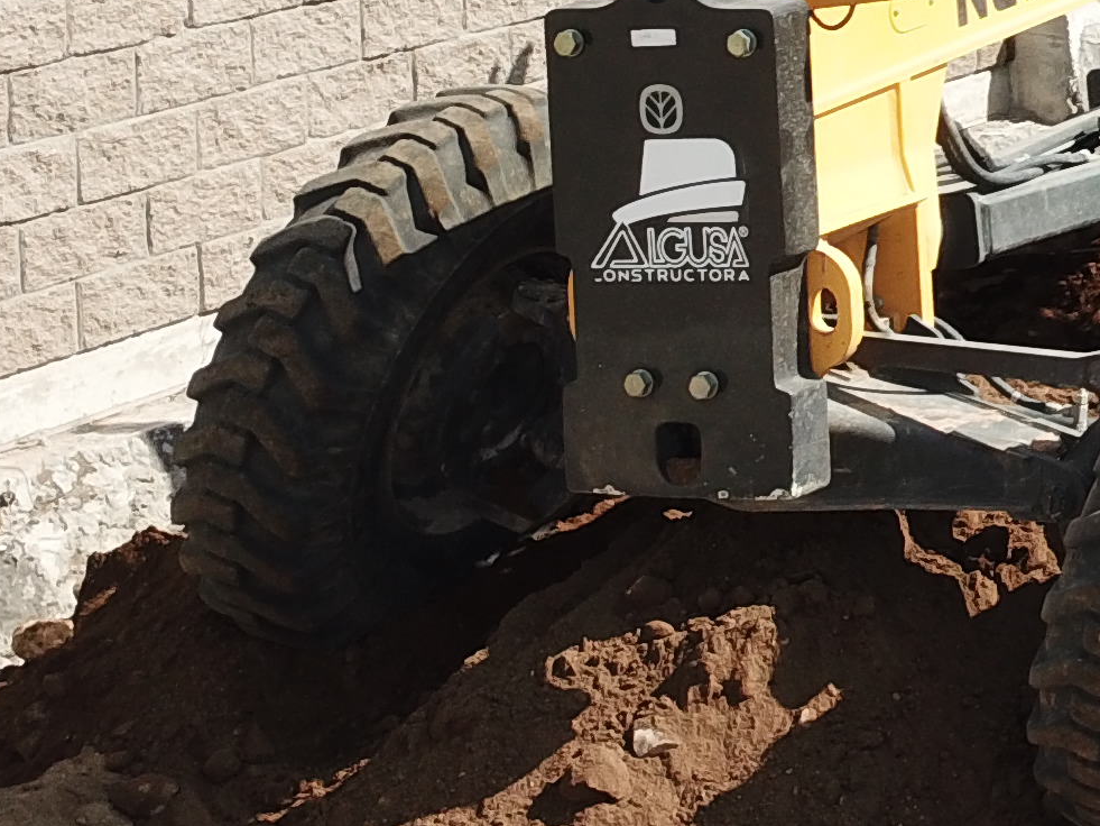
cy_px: -361
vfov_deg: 13.3
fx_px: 3369
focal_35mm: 106
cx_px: 2087
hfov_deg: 15.4
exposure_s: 1/1131
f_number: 2.2
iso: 100
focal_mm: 4.73
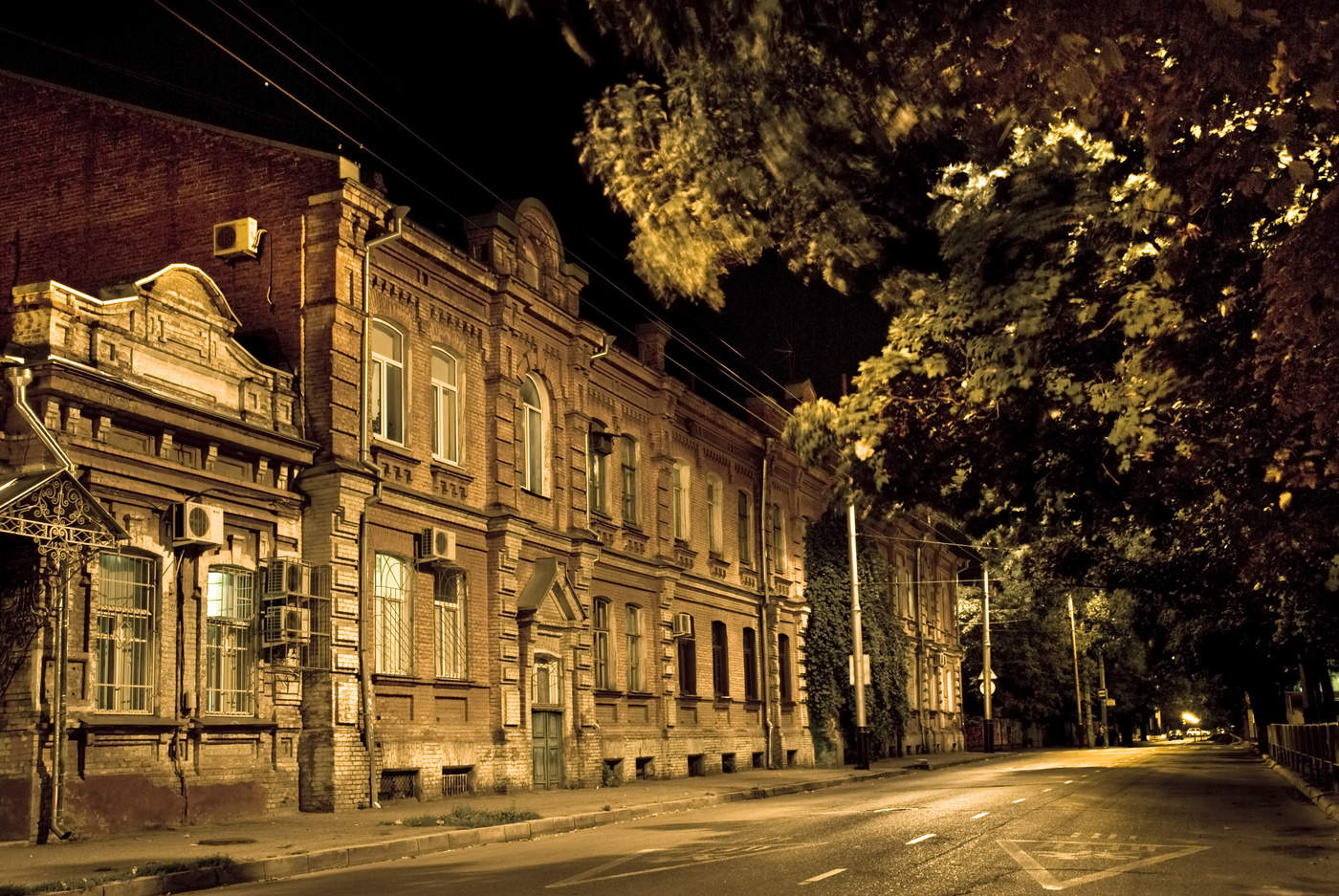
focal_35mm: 39
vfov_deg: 34.3
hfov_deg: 49.5
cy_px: 448
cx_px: 670
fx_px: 1452
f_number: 8
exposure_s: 2.5
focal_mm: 26
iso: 100
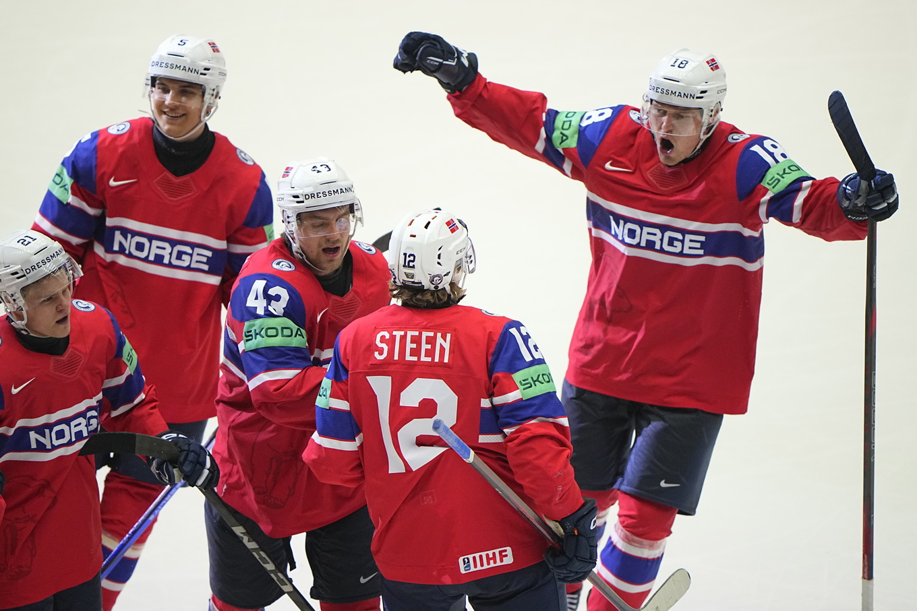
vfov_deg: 3.4
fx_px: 10189
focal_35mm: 400
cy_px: 306
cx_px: 458
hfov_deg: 5.2
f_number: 2.8
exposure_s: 1/1600
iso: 3200
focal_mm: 400
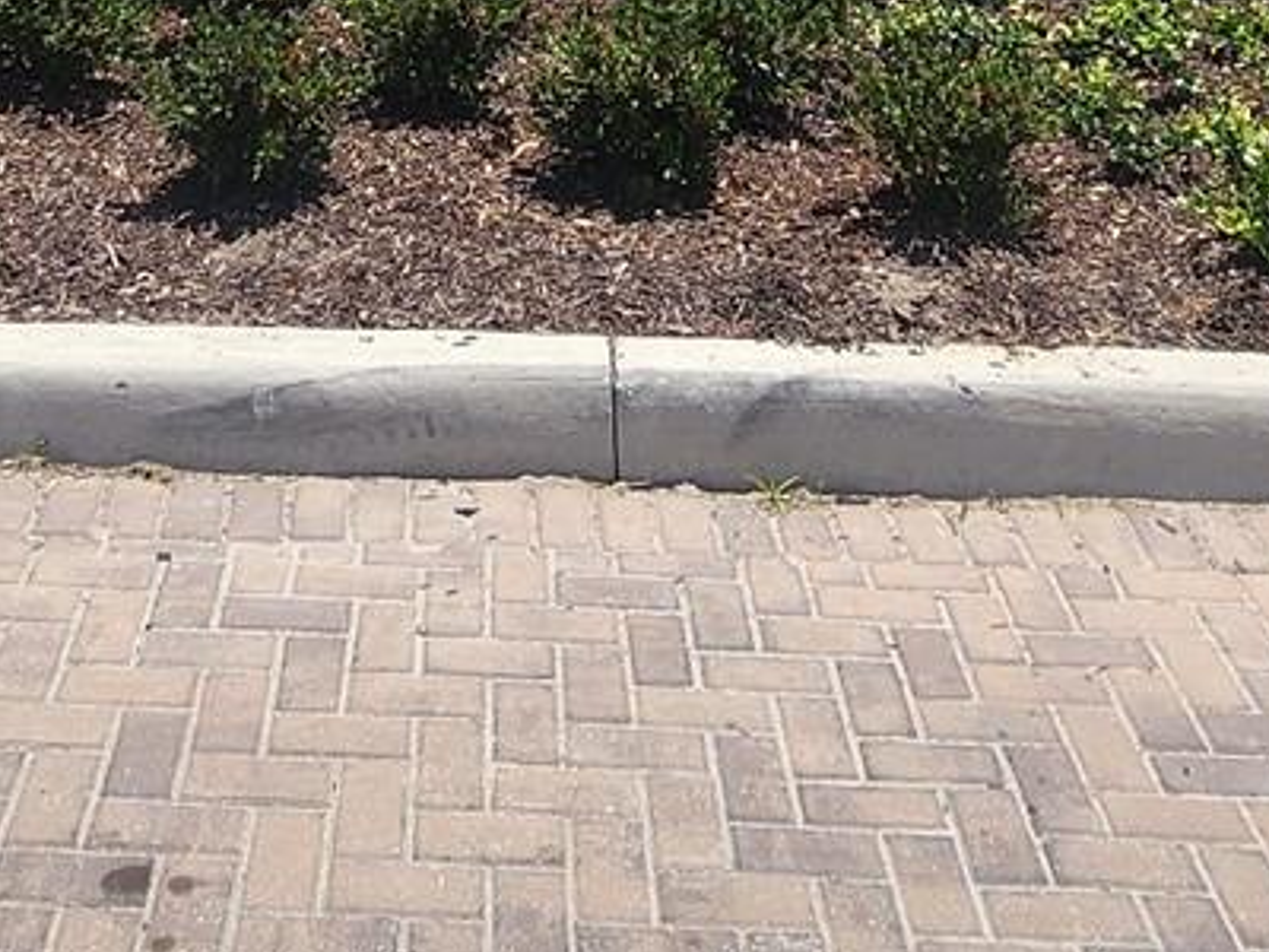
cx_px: 552
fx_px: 1906
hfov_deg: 36.8
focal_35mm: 52
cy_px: -781
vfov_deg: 20.0
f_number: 2.2
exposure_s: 1/2314
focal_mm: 2.2
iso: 50
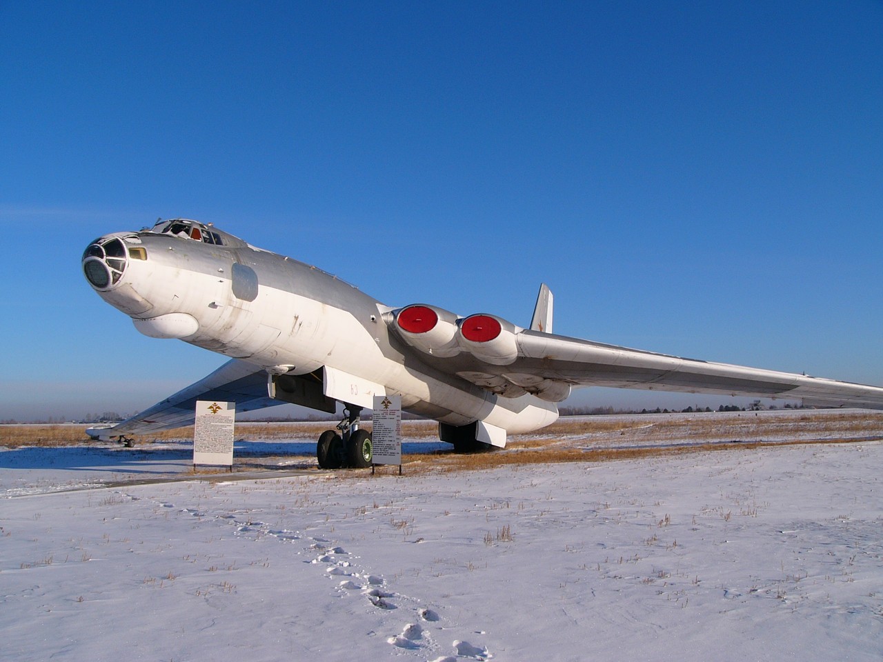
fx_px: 918
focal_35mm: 36
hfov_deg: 51.4
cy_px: 331
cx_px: 442
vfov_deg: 39.7
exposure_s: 1/500
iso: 50
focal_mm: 6
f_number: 5.6
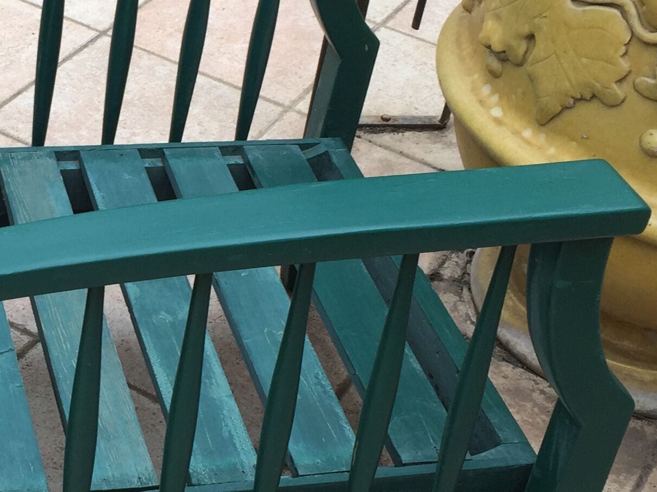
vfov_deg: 18.9
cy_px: 272
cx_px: 44
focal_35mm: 78
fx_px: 1480
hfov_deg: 24.2
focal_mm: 4.15
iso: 32
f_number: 2.2
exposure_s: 1/226
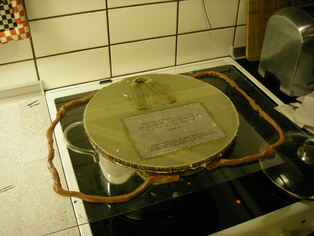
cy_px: 118
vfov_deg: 37.7
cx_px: 157
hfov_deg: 49.0
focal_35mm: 38
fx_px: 345
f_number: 3.3
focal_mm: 6.3
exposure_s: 1/50
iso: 400
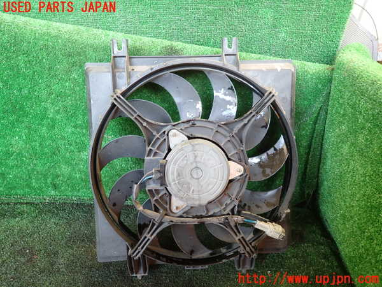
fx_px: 276
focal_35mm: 25
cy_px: 144
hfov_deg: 69.4
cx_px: 191
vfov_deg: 54.9
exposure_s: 1/50
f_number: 2
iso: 200
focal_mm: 4.5
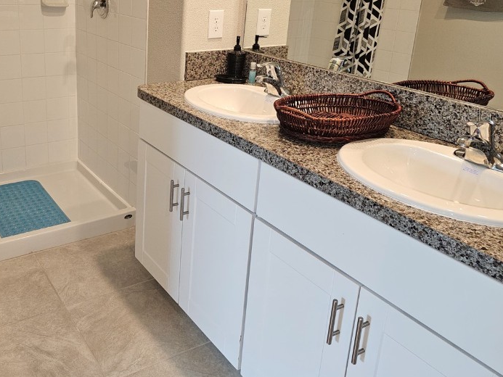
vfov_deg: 41.1
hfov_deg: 52.5
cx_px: 152
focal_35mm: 34
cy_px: 115
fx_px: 494
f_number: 1.7
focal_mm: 6.3
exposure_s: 1/60
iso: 100
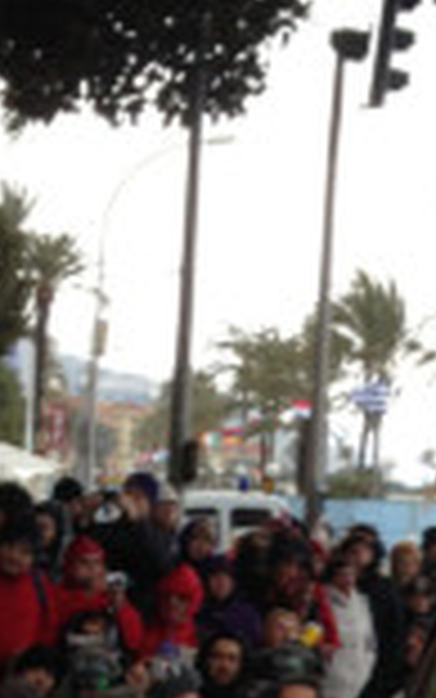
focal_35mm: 113
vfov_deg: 17.8
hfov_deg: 11.3
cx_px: 546
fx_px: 2146
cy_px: 766
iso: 80
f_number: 2.4
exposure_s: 1/120
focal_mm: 4.13
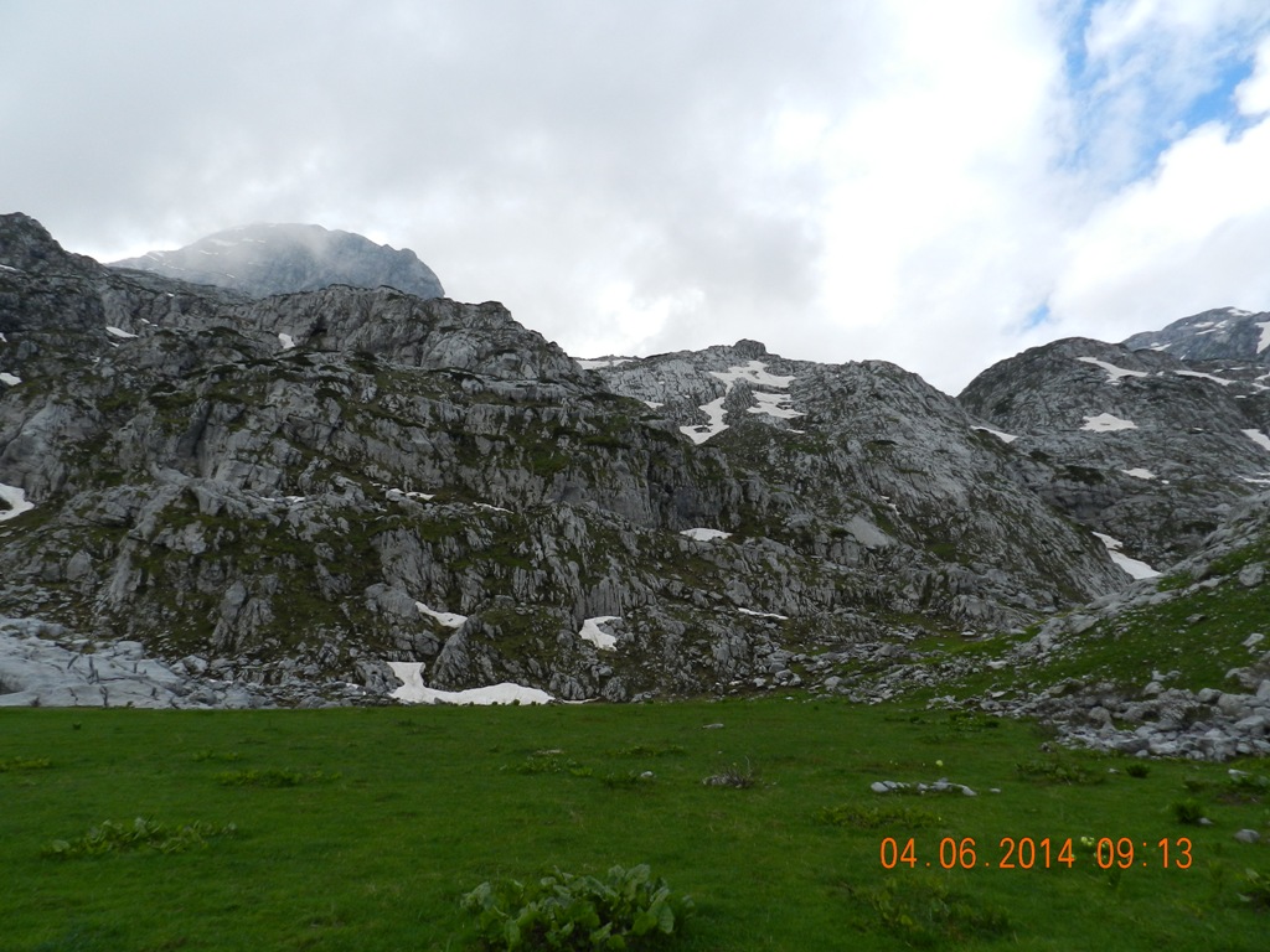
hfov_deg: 73.9
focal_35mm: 23
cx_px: 635
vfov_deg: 58.9
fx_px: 844
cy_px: 476
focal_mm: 4
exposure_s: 1/800
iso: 160
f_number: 4
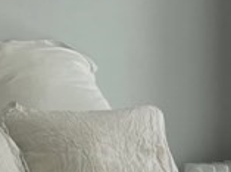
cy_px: -19
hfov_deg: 11.1
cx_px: 371
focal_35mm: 170
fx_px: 1132
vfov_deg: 8.6
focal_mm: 4.2
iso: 50
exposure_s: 1/120
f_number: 1.6
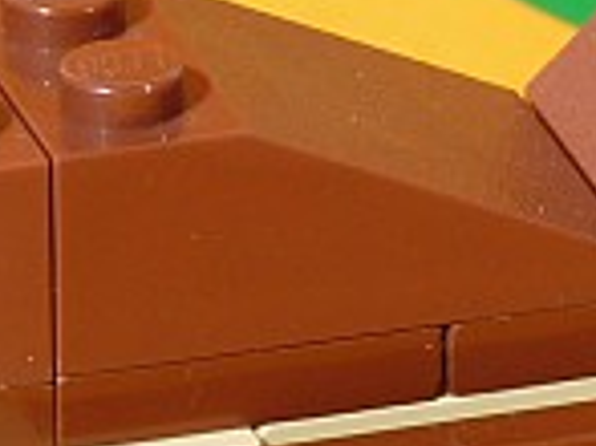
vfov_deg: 0.9
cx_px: 872
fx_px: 27663
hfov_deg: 1.2
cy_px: 178
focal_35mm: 1608
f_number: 5.6
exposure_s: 1/320
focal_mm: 52.7
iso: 100
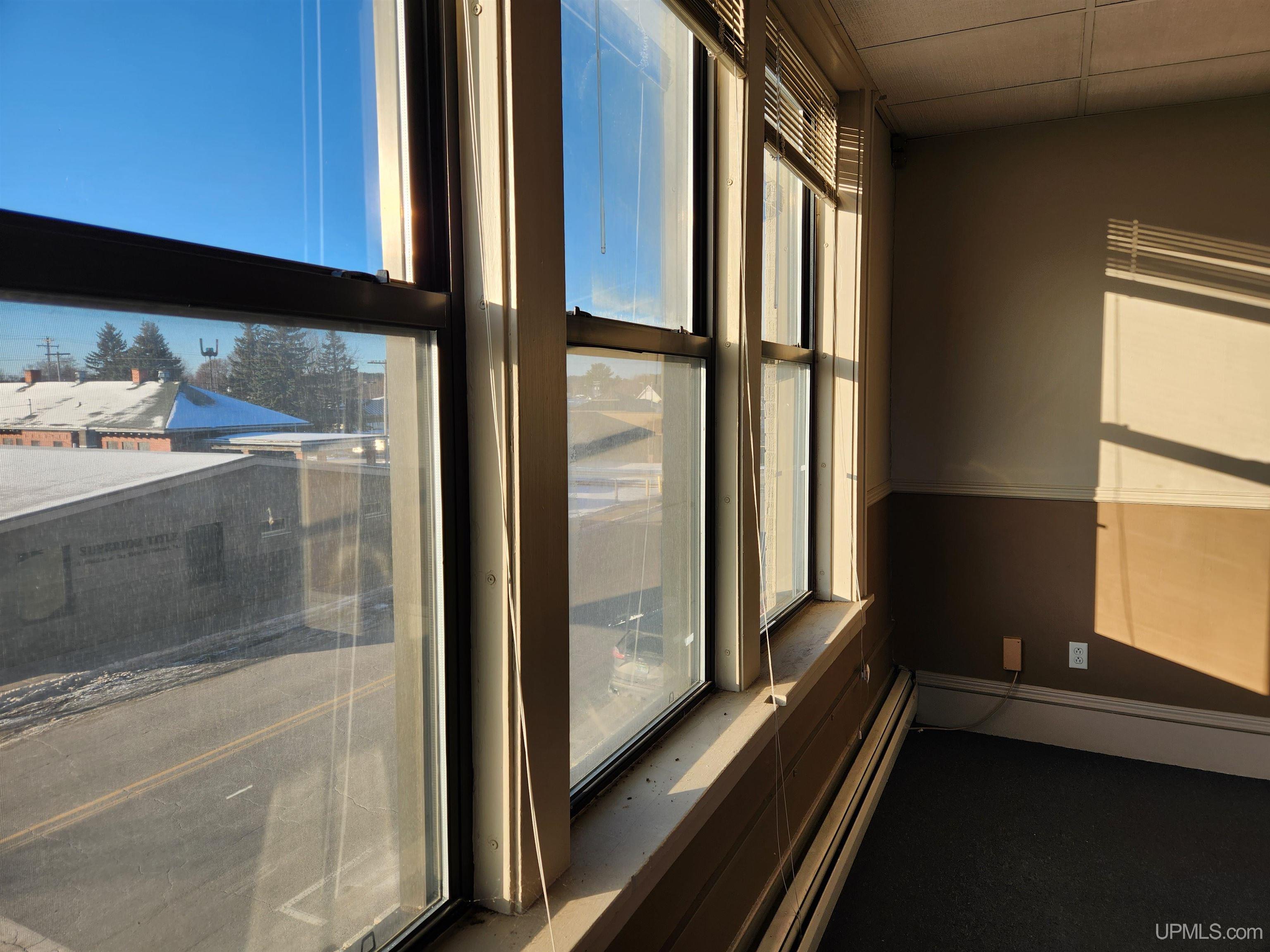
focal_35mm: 23
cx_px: 635
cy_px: 476
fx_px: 844
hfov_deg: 73.9
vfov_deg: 58.9
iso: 20
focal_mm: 5.4
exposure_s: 1/583
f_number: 1.8
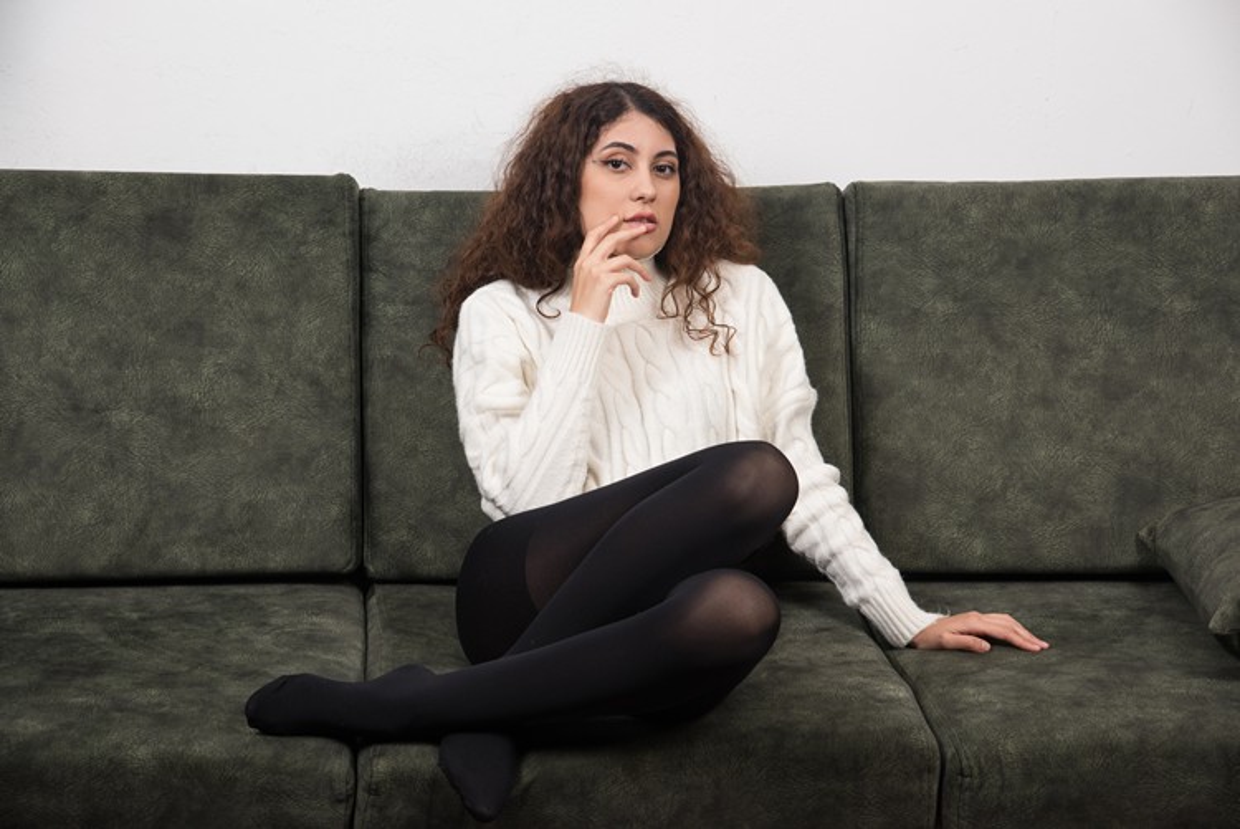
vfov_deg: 16.1
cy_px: 414
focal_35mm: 85
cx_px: 620
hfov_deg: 23.9
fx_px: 2929
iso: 400
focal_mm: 85
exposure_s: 1/100
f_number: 8
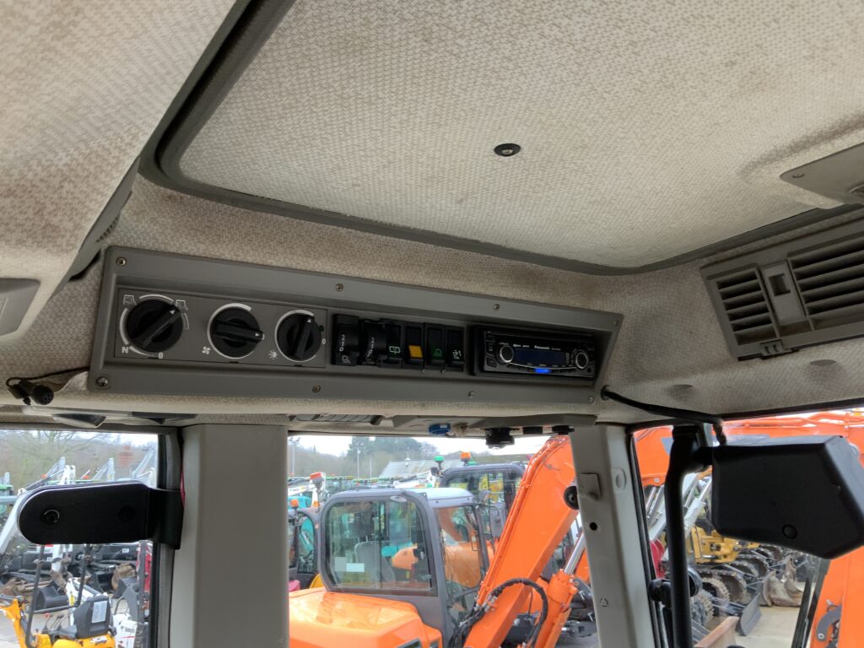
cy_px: 324
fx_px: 724
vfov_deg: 48.2
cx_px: 432
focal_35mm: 29
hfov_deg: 61.7
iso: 64
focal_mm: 3
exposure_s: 1/62
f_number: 1.8
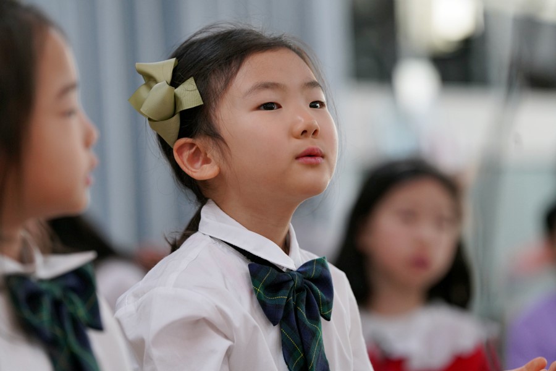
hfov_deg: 11.4
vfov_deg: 7.6
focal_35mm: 180
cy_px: 186
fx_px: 2780
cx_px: 278
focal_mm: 180
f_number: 4
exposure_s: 1/200
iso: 1250
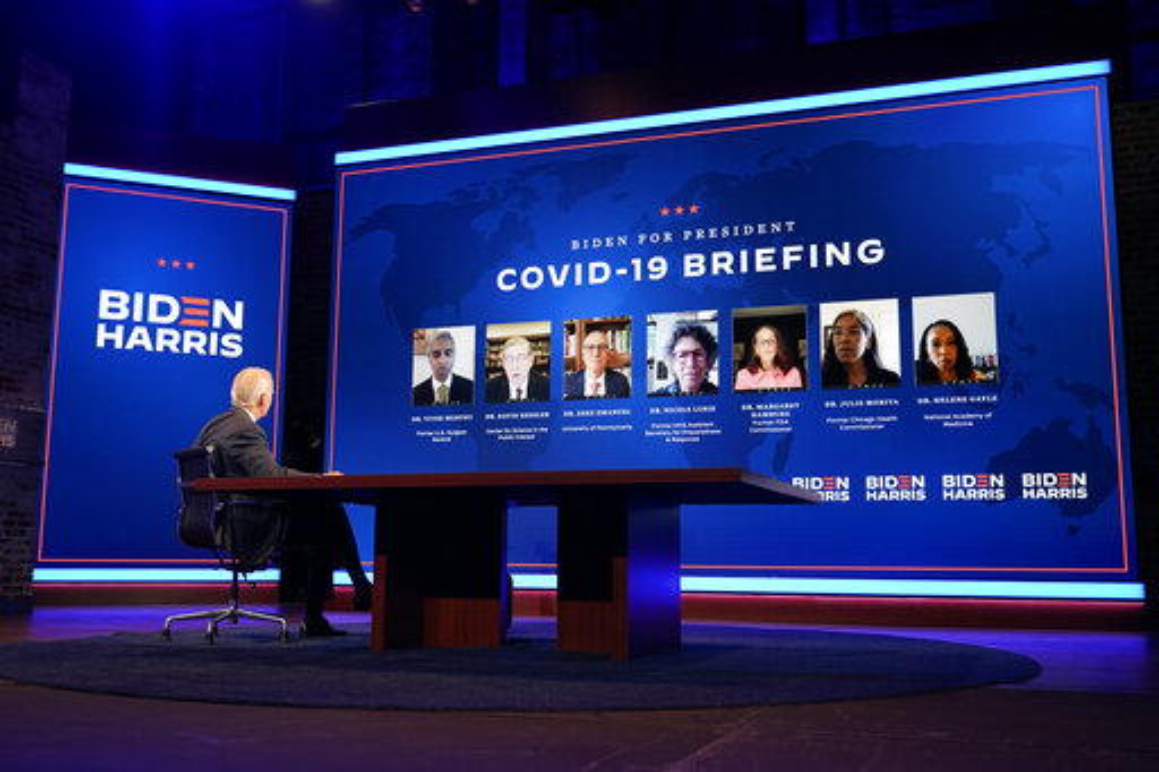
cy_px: 386
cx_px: 580
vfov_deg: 38.9
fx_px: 1094
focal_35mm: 34
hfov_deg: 55.8
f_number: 5
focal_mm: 34
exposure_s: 1/60
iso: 1600
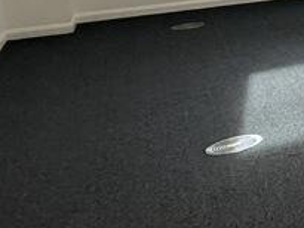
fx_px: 615
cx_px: 747
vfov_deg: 18.8
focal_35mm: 70
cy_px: -102
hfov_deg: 14.8
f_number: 2.2
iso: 200
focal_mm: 2.22
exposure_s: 1/100
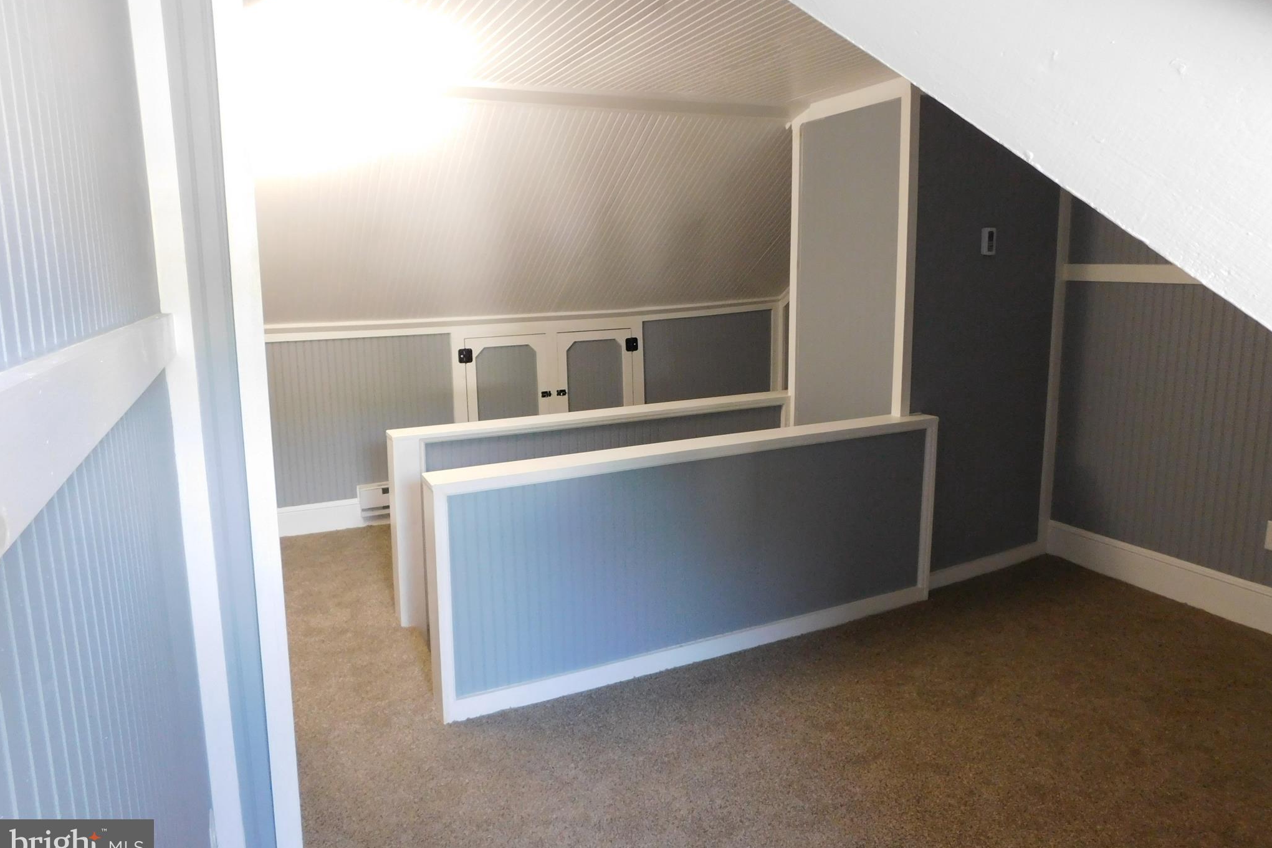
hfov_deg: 73.7
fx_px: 848
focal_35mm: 24
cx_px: 636
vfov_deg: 53.1
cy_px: 392
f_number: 3
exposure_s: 1/20
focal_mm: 4
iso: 400
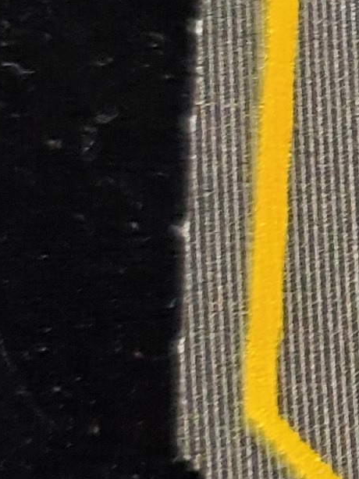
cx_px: 1132
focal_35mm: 171
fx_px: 2364
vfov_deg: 11.6
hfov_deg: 7.5
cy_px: 230
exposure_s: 1/39
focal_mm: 4.3
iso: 250
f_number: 1.5
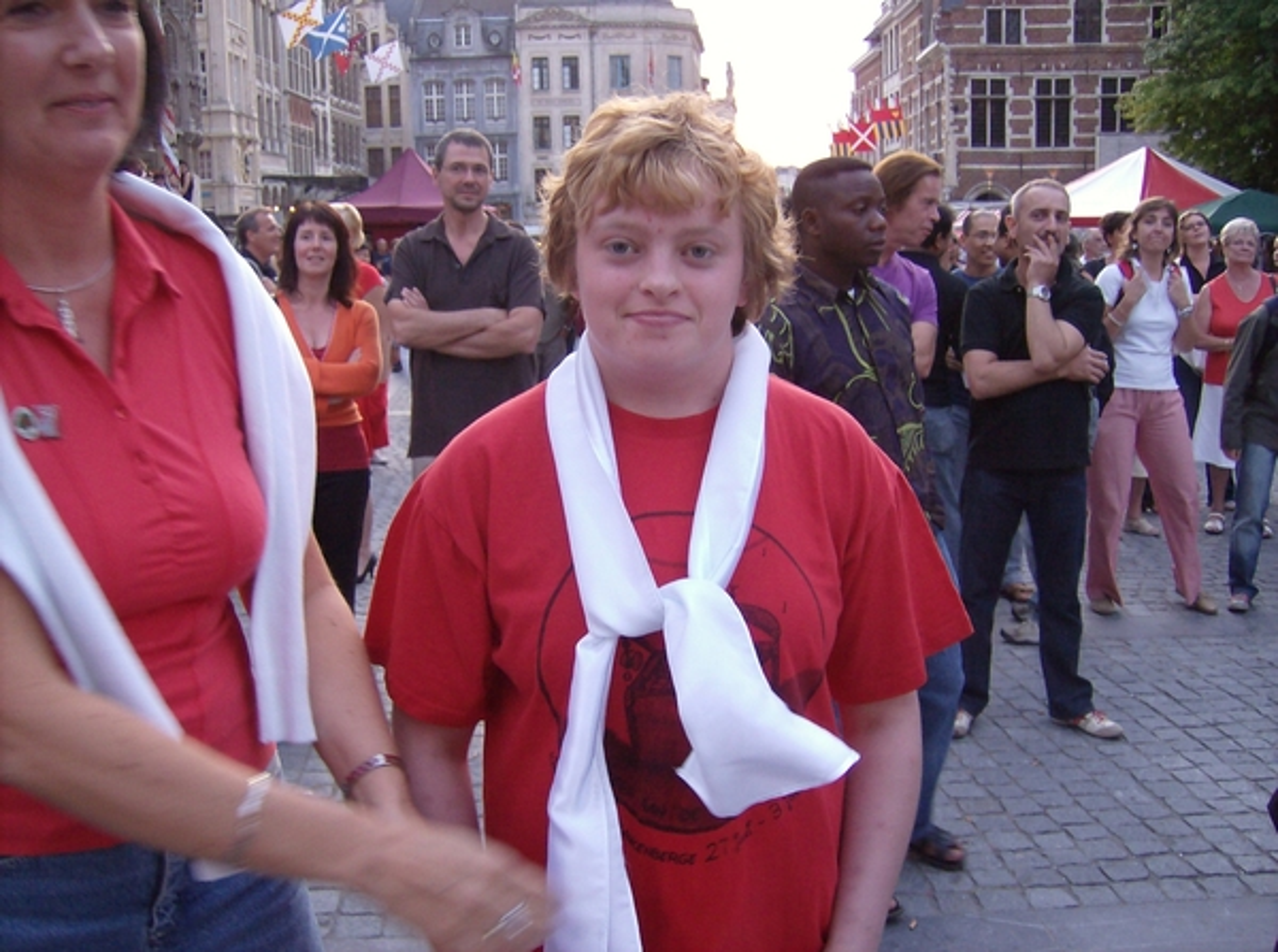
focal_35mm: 36
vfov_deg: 39.5
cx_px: 639
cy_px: 476
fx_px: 1326
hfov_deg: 51.5
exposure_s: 1/64
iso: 185
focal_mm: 6
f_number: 2.8
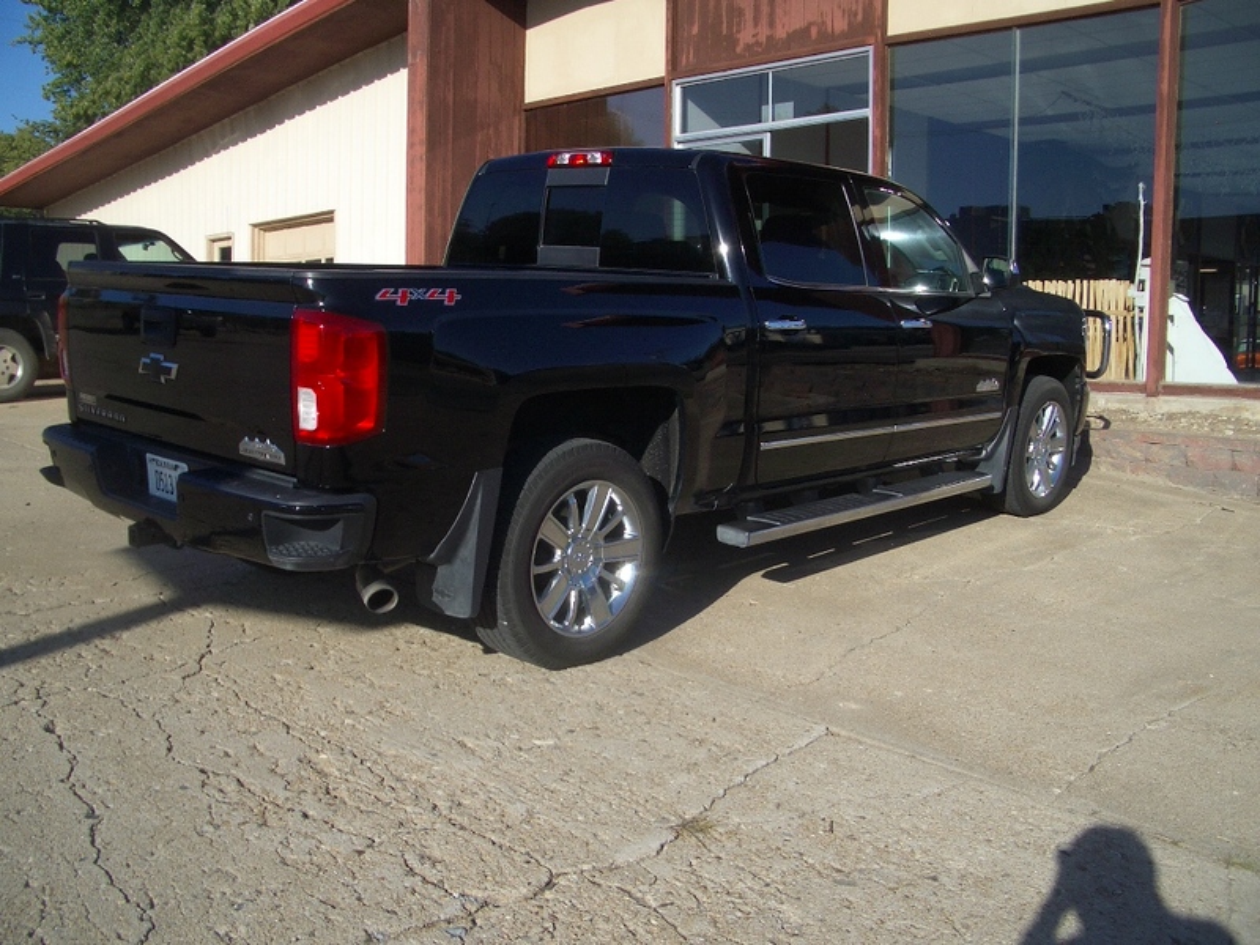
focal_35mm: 35
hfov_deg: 52.6
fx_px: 1274
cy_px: 472
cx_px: 630
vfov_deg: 40.7
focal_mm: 5.8
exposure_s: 1/500
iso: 50
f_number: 4.3
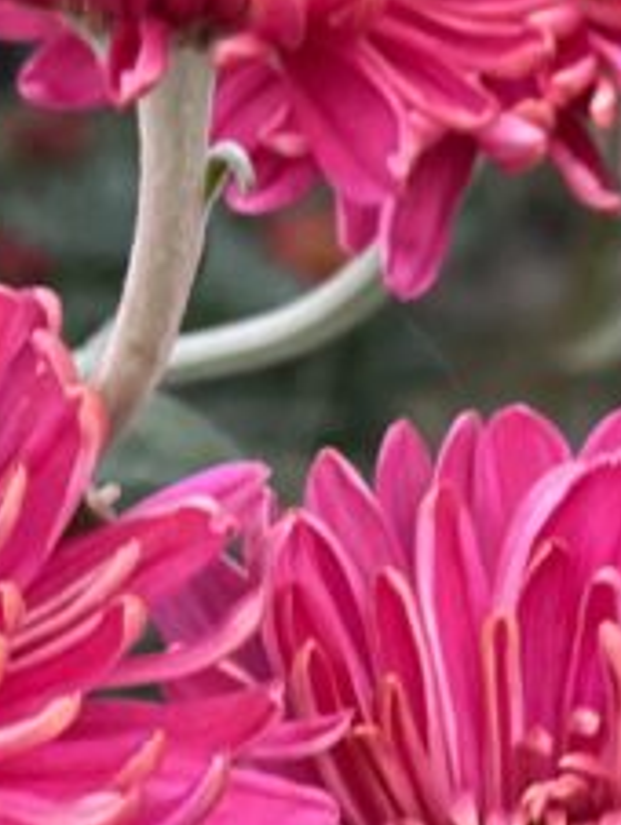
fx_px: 6494
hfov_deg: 5.5
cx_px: 340
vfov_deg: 7.3
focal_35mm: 272
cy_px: 420
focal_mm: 9
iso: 200
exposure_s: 1/40
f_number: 2.8
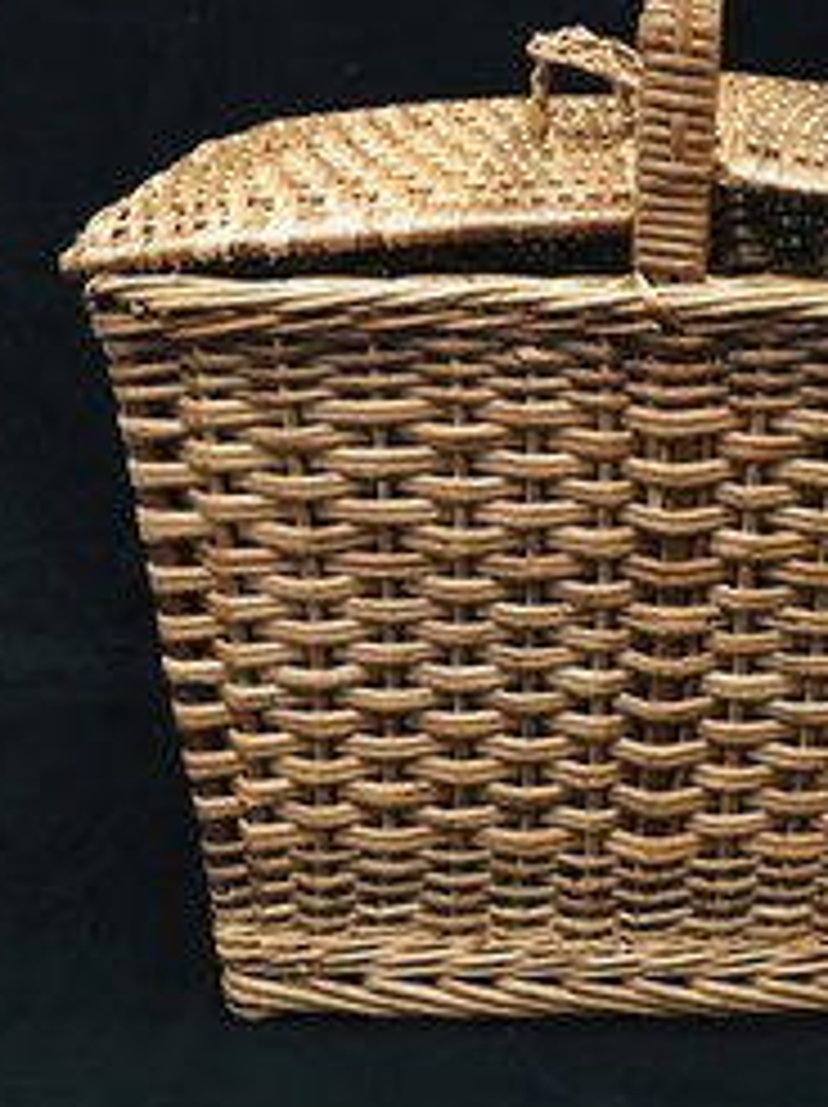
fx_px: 1885
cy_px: 284
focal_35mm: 59
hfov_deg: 24.2
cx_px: 704
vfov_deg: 32.2
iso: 400
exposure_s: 1/17
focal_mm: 4.15
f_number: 2.2
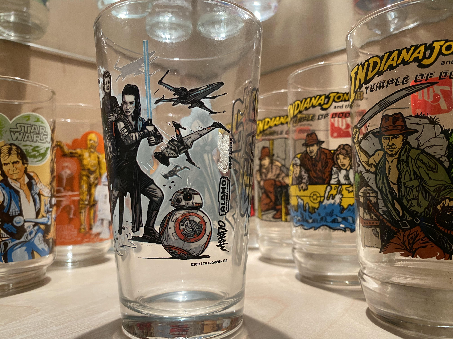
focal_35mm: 26
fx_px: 340
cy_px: 170
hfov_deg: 67.3
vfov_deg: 53.1
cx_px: 226
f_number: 1.8
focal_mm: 4.2
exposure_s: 1/60
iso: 160
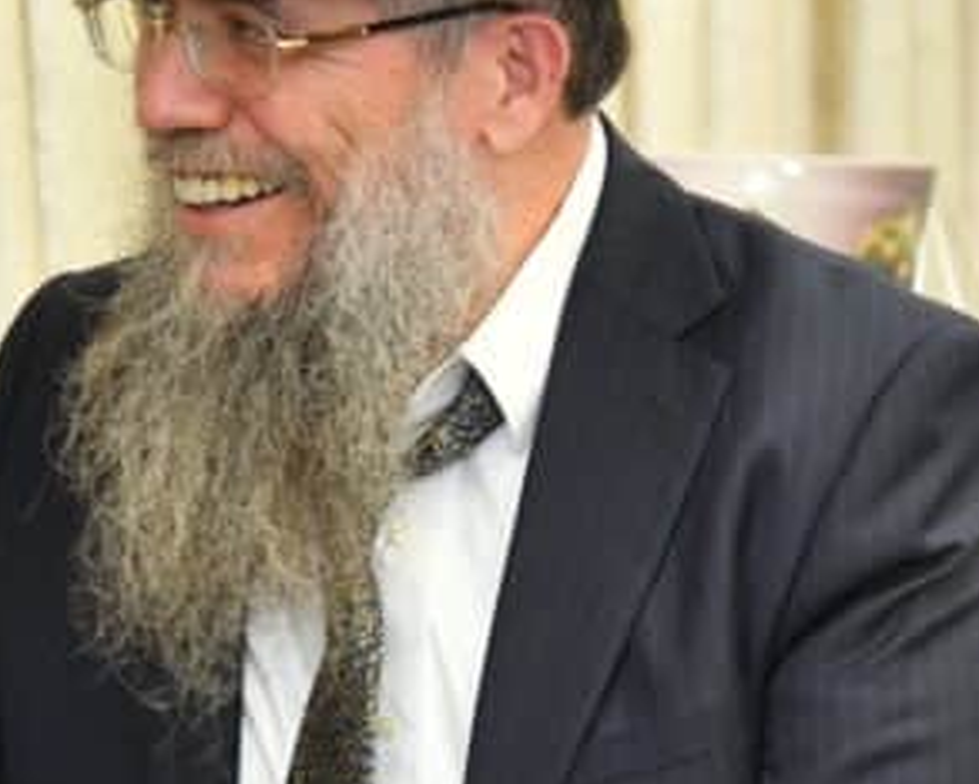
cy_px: 467
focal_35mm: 214
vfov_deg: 7.2
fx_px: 6205
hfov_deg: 9.0
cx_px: 121
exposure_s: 1/200
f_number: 4.5
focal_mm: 65
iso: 1000
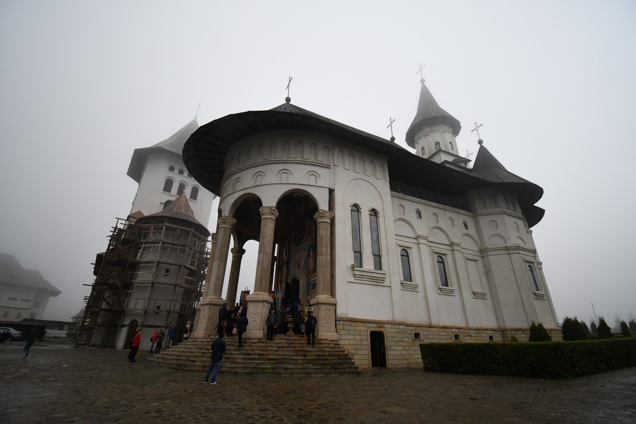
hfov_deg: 100.4
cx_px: 318
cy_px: 212
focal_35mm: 15
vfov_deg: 77.3
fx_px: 265
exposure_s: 1/2000
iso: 1250
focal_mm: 10
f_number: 4.5
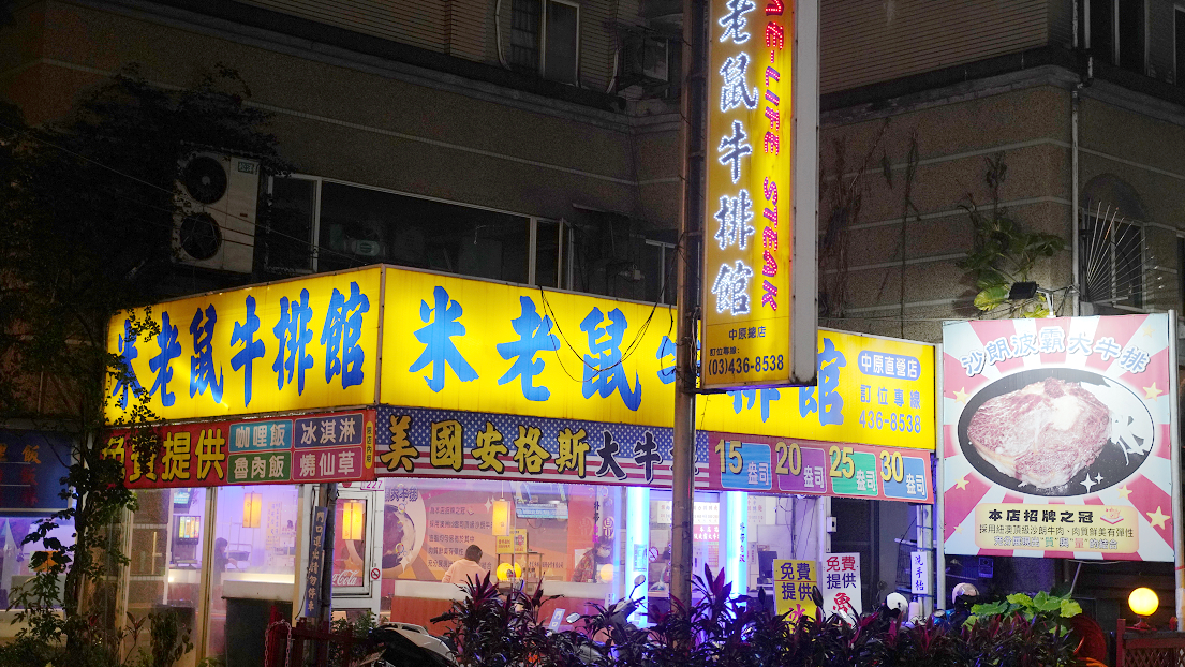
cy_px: 275
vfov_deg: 20.7
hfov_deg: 36.0
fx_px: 1823
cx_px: 631
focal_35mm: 58
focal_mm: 51
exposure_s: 1/160
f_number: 3.2
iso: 1600
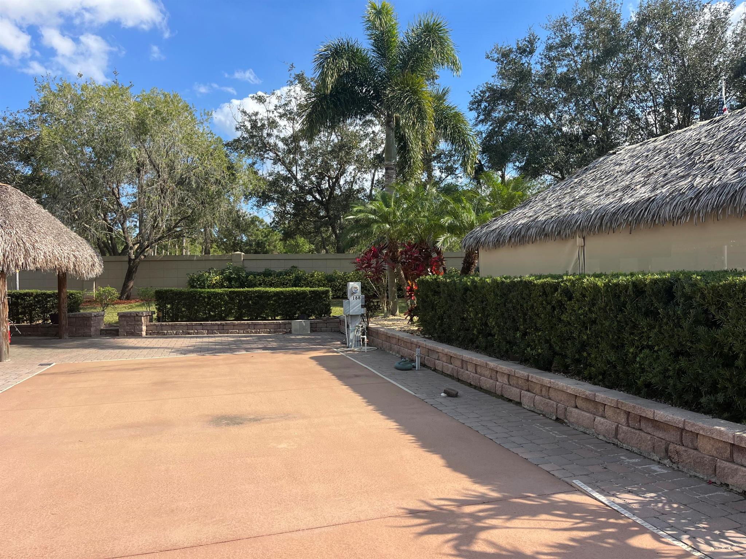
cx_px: 373
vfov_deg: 53.1
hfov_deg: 67.3
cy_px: 280
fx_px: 560
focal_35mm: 26
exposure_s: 1/1957
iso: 50
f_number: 1.6
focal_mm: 5.1
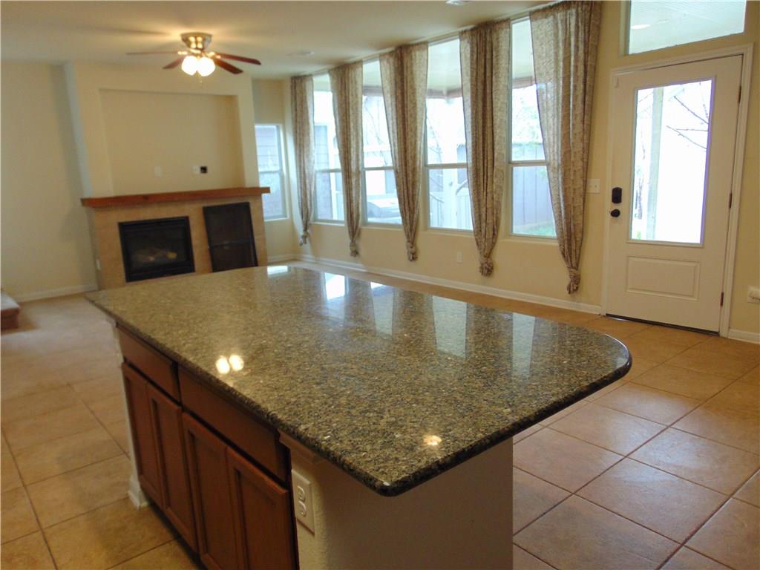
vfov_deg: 54.9
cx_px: 380
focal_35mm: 25
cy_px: 285
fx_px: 549
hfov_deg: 69.4
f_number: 3
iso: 200
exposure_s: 1/30
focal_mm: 4.5
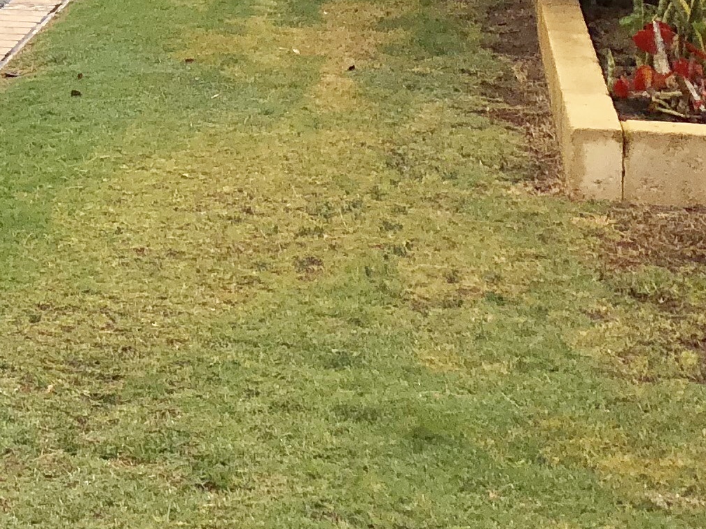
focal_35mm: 112
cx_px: -550
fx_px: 2284
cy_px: -153
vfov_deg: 12.8
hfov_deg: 15.3
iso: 20
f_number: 1.8
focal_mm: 3.99
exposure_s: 1/2404
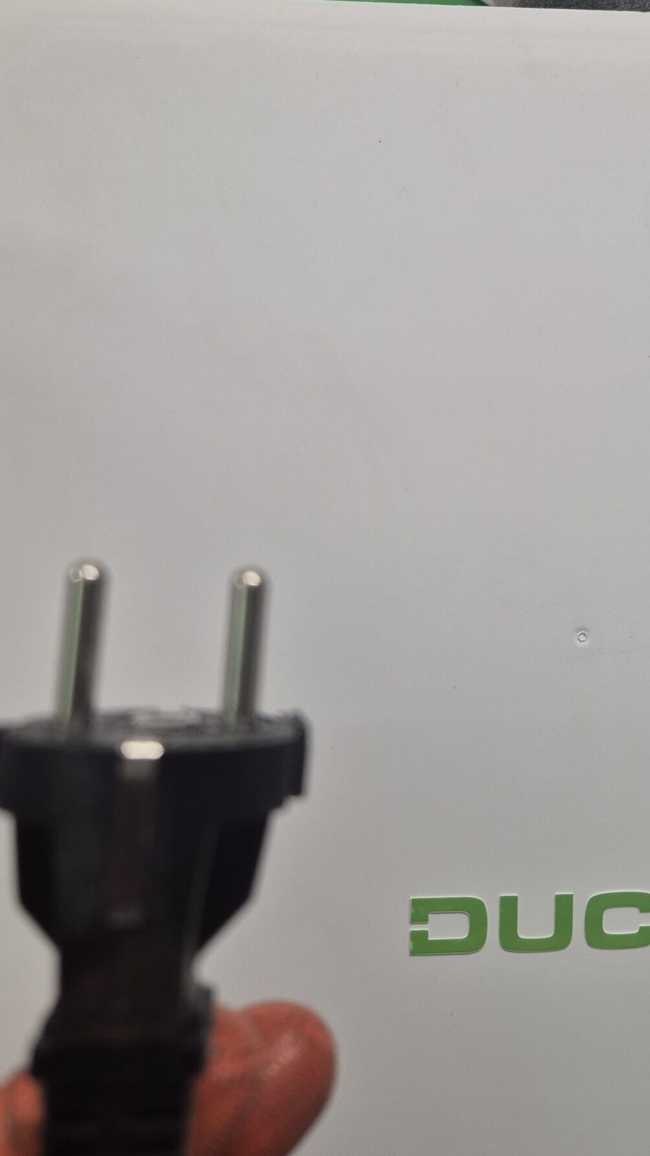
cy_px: 403
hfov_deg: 32.0
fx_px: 1103
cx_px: 513
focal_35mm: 36
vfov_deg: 54.4
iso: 200
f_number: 1.8
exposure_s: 1/100
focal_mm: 5.4
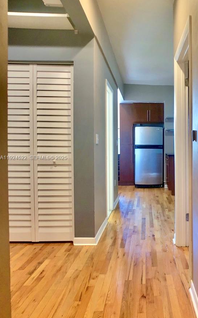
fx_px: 354
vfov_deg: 48.2
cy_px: 158
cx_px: 163
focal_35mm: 41
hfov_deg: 30.4
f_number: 1.8
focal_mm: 4
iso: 50
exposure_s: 1/30
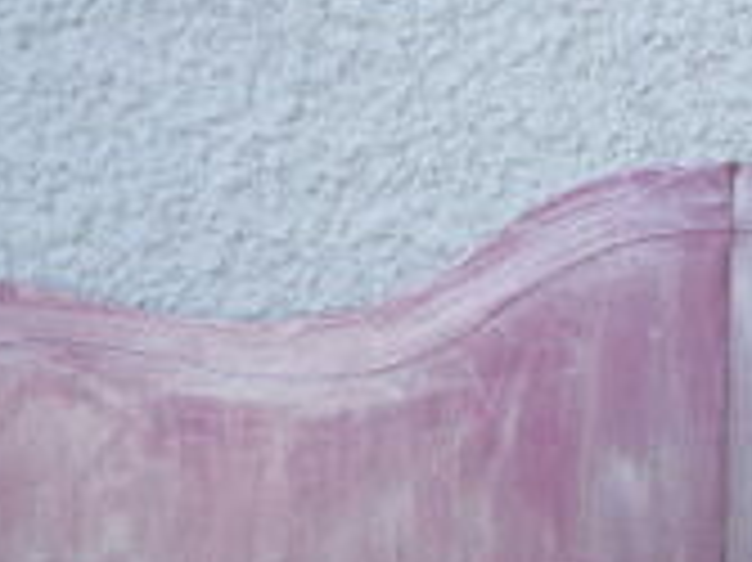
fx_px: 1563
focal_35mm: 72
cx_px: 720
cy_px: 463
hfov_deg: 25.9
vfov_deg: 20.2
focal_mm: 4.4
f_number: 2.8
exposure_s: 1/250
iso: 100
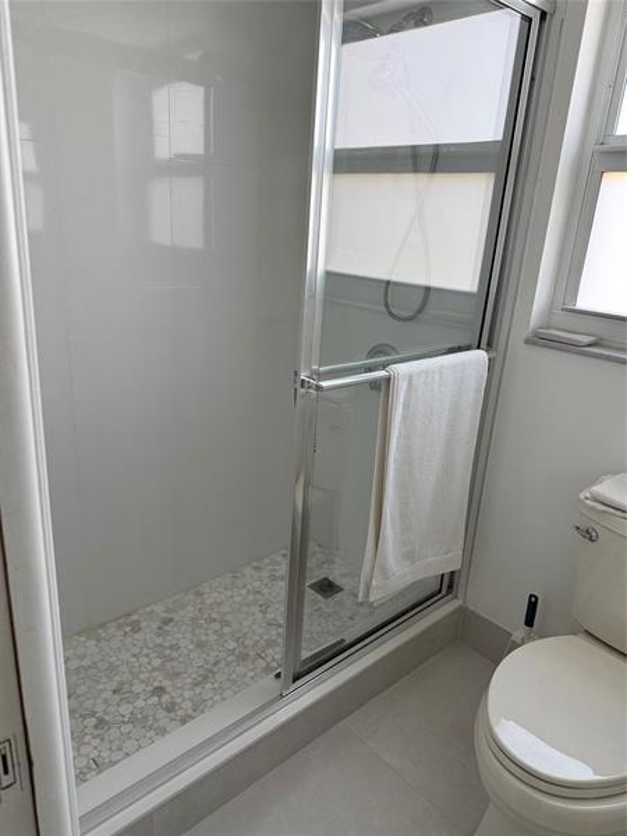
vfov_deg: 71.6
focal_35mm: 24
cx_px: 314
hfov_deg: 56.8
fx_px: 580
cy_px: 418
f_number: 1.78
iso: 200
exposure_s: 1/121
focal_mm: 6.76
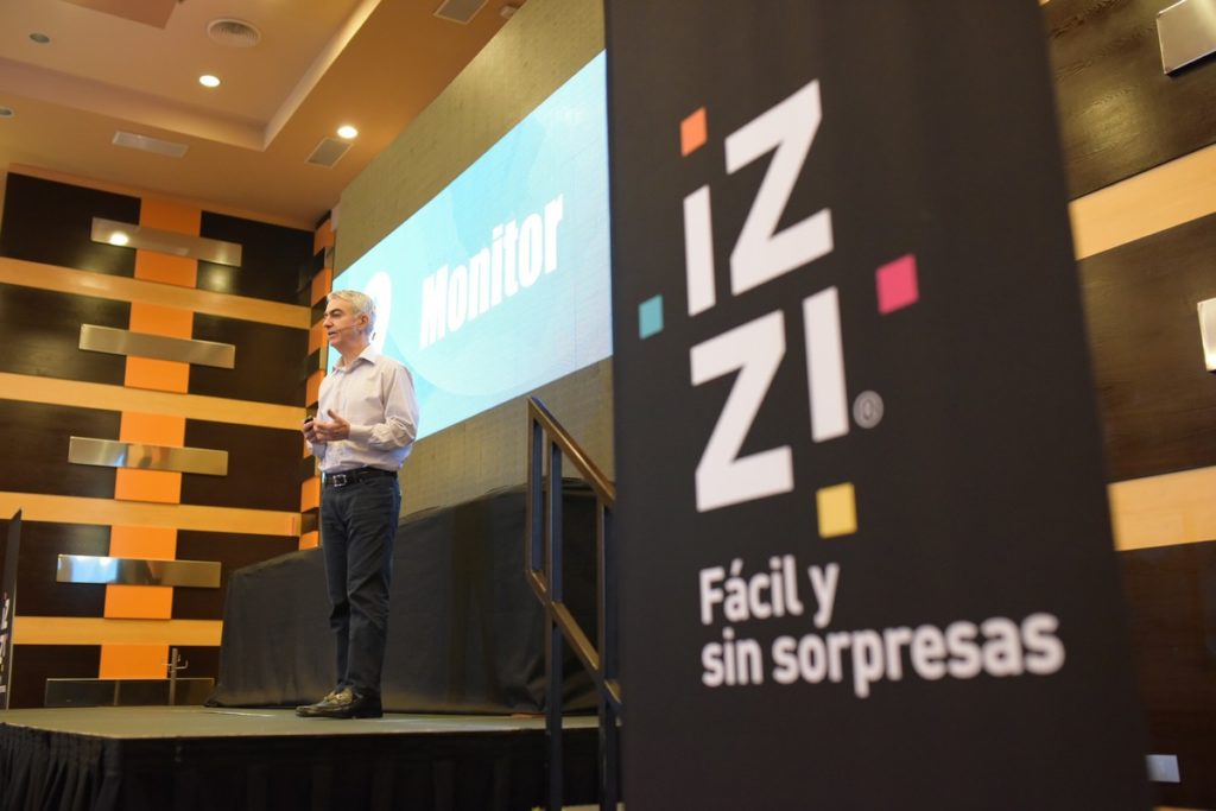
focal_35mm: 35
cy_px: 406
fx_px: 1182
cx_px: 608
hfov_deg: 54.4
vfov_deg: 37.9
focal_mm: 35
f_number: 2.8
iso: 3600
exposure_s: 1/80
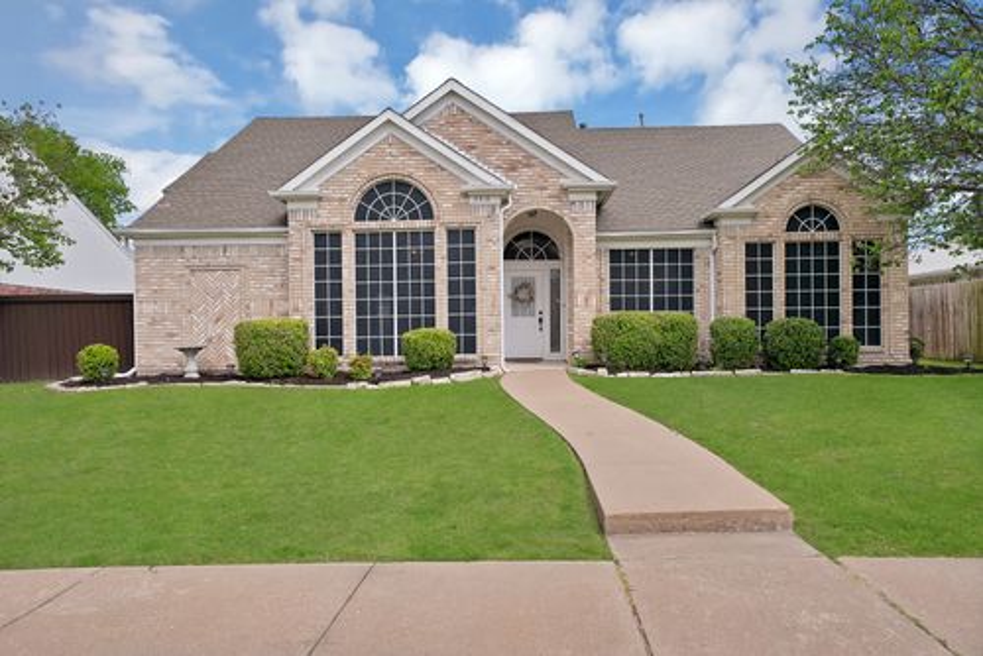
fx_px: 656
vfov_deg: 53.2
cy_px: 328
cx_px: 492
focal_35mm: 24
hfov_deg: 73.7
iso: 640
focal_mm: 24
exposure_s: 1/800
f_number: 9
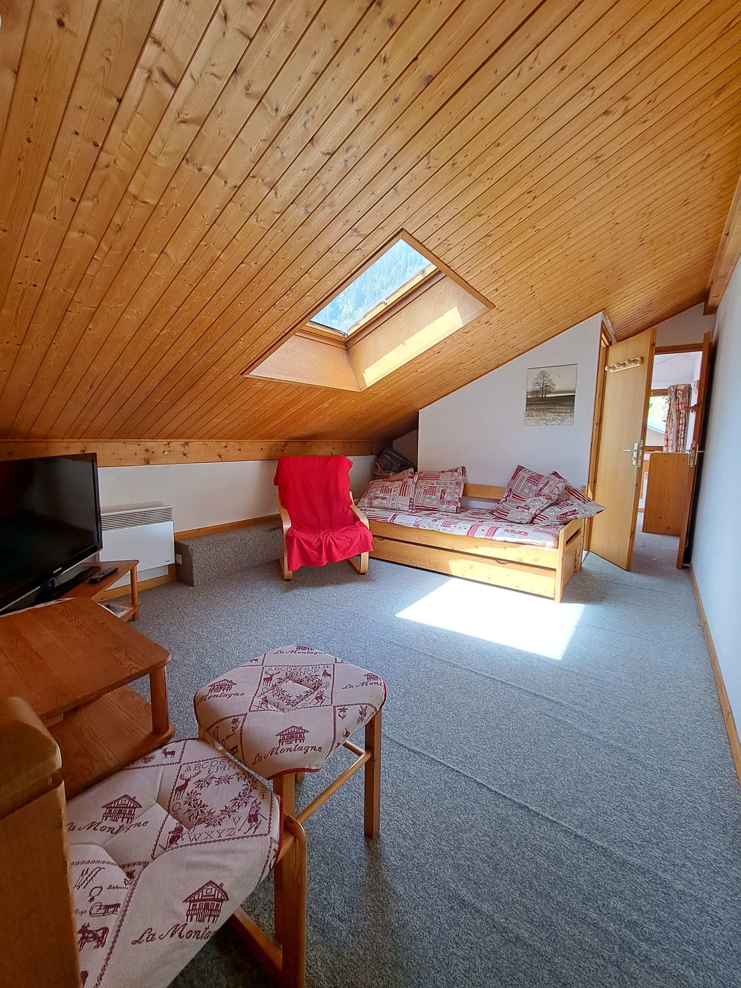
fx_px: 371
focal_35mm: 13
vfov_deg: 106.2
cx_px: 370
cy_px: 494
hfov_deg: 89.9
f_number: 2.2
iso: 64
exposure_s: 1/100
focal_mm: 1.74
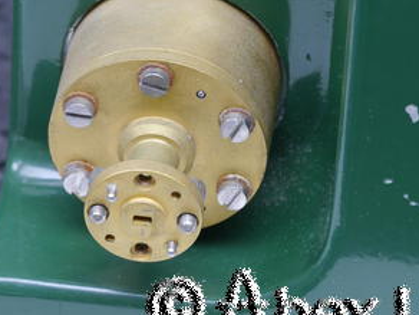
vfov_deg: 3.9
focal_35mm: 383
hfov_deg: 5.2
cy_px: 134
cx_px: 208
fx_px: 4636
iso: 400
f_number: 11
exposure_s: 1/5
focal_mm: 140
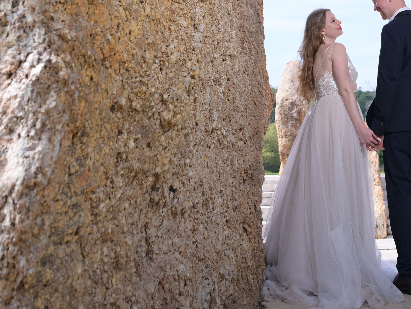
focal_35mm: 55
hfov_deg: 34.2
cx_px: 310
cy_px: -70
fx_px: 653
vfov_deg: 24.0
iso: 125
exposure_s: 1/800
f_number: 3.5
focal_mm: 24
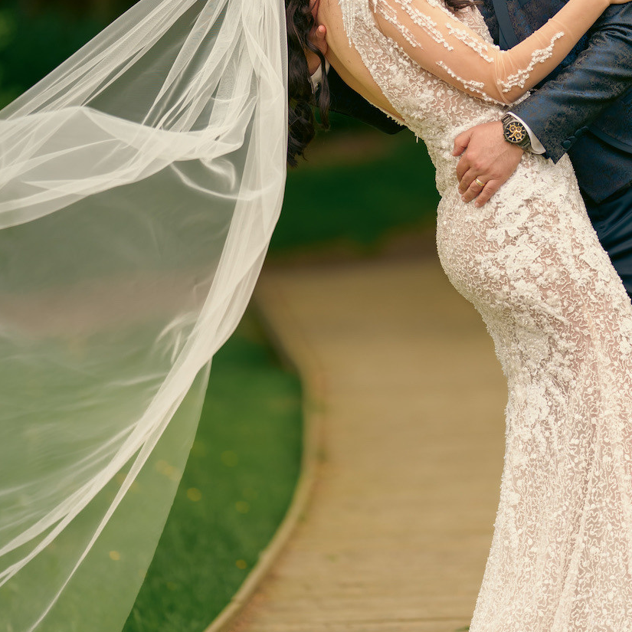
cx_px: 446
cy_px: 108
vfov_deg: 6.5
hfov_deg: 6.6
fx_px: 5515
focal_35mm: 267
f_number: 1.8
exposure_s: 1/640
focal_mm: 135
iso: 100
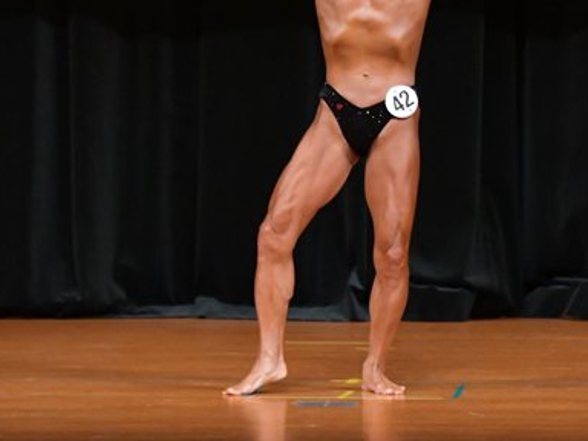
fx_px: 7916
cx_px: 330
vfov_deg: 3.2
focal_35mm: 466
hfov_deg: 4.3
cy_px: 101
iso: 5000
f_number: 5.6
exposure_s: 1/400
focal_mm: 160
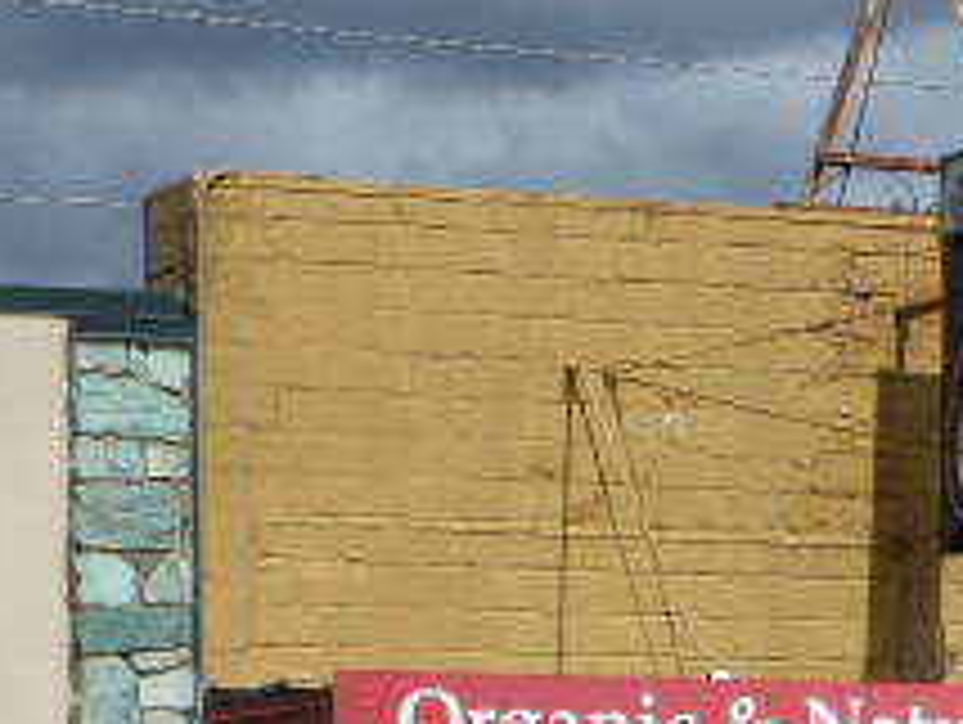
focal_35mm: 224
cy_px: 890
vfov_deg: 6.6
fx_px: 6239
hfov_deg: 8.8
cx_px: 842
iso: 100
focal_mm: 13.3
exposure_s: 1/1000
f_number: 5
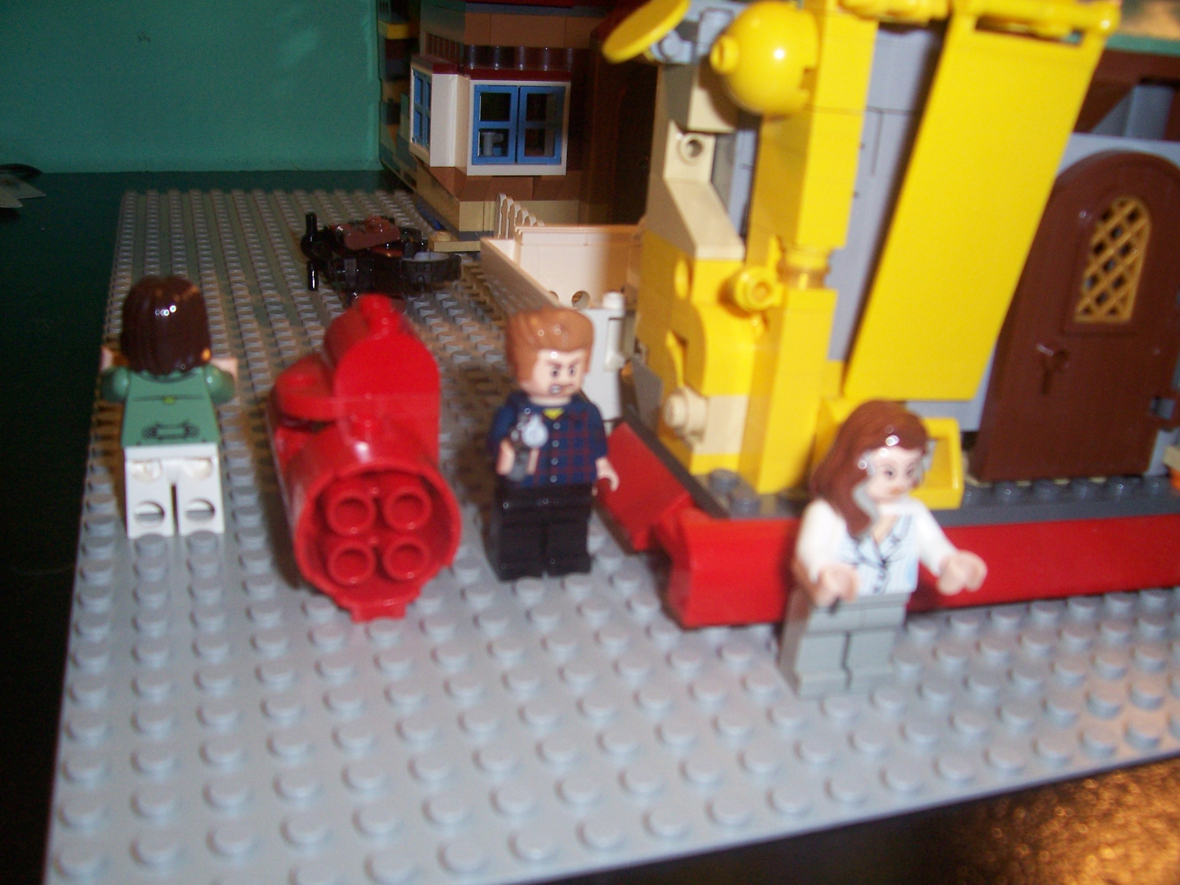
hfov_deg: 54.0
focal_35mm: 34
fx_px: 1159
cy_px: 442
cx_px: 590
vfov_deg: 41.8
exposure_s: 1/60
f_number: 2.7
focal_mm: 5.6
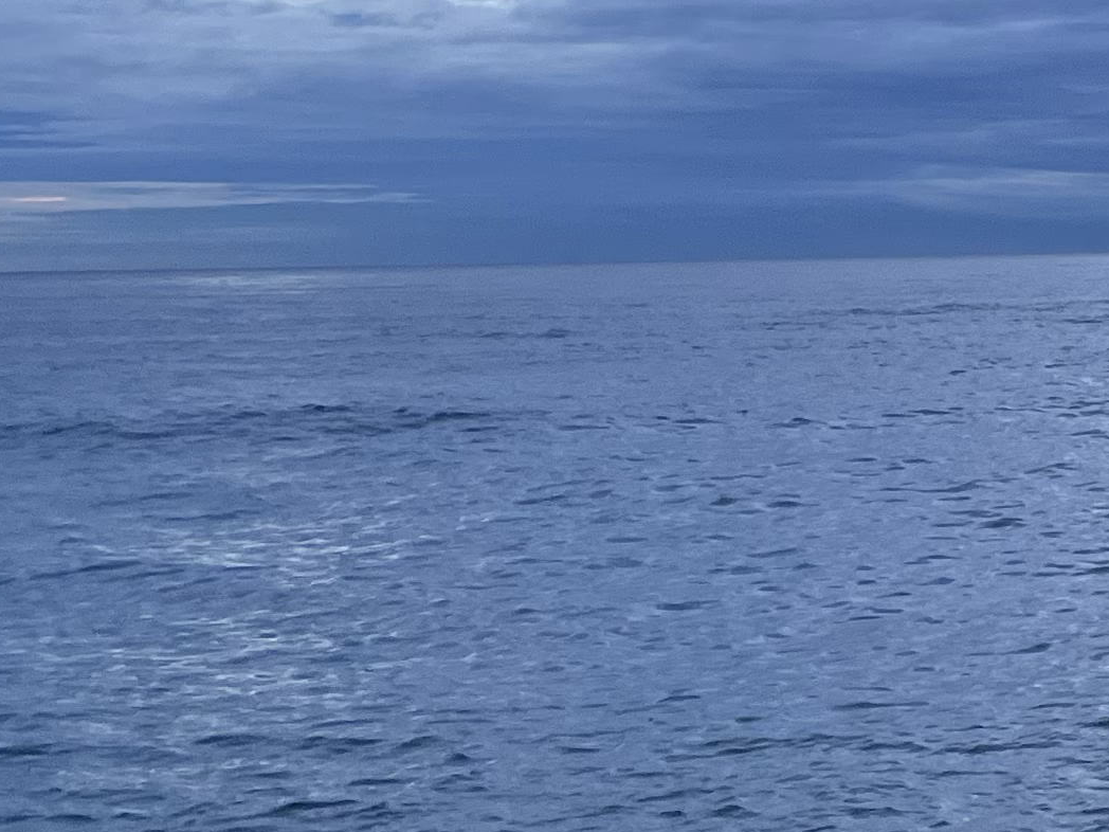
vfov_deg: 14.8
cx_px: 1869
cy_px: 373
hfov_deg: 16.9
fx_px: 3204
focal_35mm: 100
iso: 320
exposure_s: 1/60
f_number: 1.6
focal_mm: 5.1
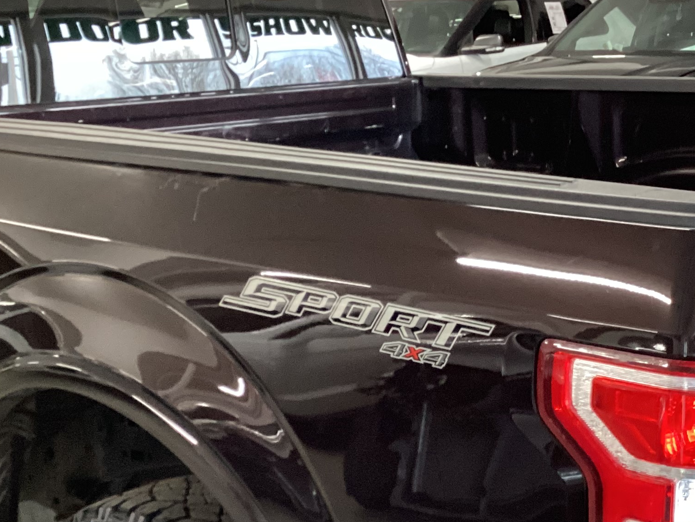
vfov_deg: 21.8
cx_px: 392
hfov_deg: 28.9
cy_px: 377
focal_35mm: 67
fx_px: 1345
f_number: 2.4
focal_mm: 3.3
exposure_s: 1/40
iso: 400
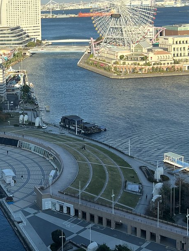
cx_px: -8
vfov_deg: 29.1
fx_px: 480
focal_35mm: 66
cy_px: 73
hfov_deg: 21.3
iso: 50
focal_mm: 5.7
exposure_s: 1/2353
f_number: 1.5
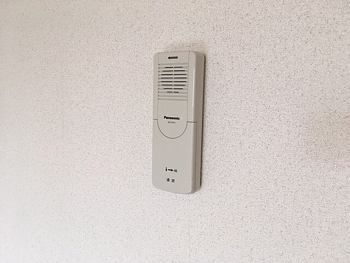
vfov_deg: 48.2
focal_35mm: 29
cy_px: 132
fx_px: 293
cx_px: 175
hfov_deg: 61.7
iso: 40
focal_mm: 4.15
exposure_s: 1/30
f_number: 2.2
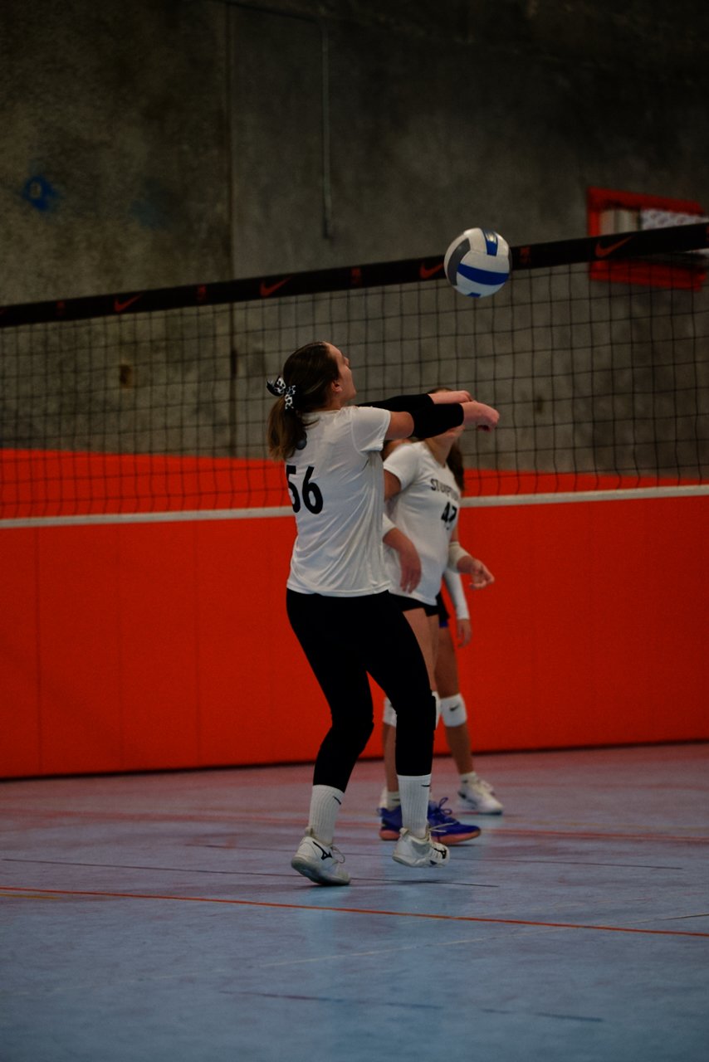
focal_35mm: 103
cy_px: 531
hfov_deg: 13.3
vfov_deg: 19.8
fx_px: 3041
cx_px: 354
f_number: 2.8
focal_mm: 103
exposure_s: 1/1600
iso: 8000
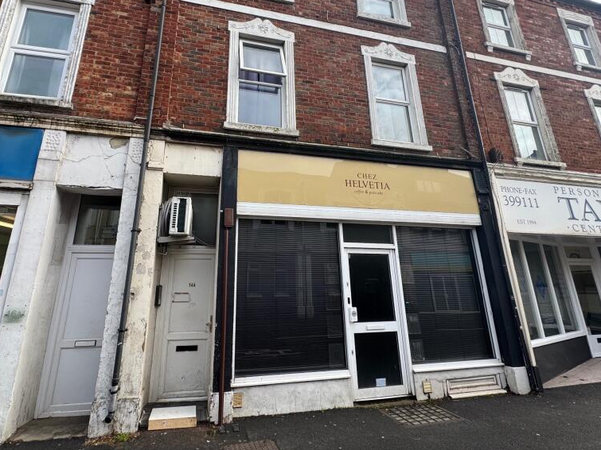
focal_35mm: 19
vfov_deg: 68.0
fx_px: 330
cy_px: 180
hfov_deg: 84.4
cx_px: 270
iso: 40
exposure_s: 1/390
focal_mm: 2.22
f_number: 2.2
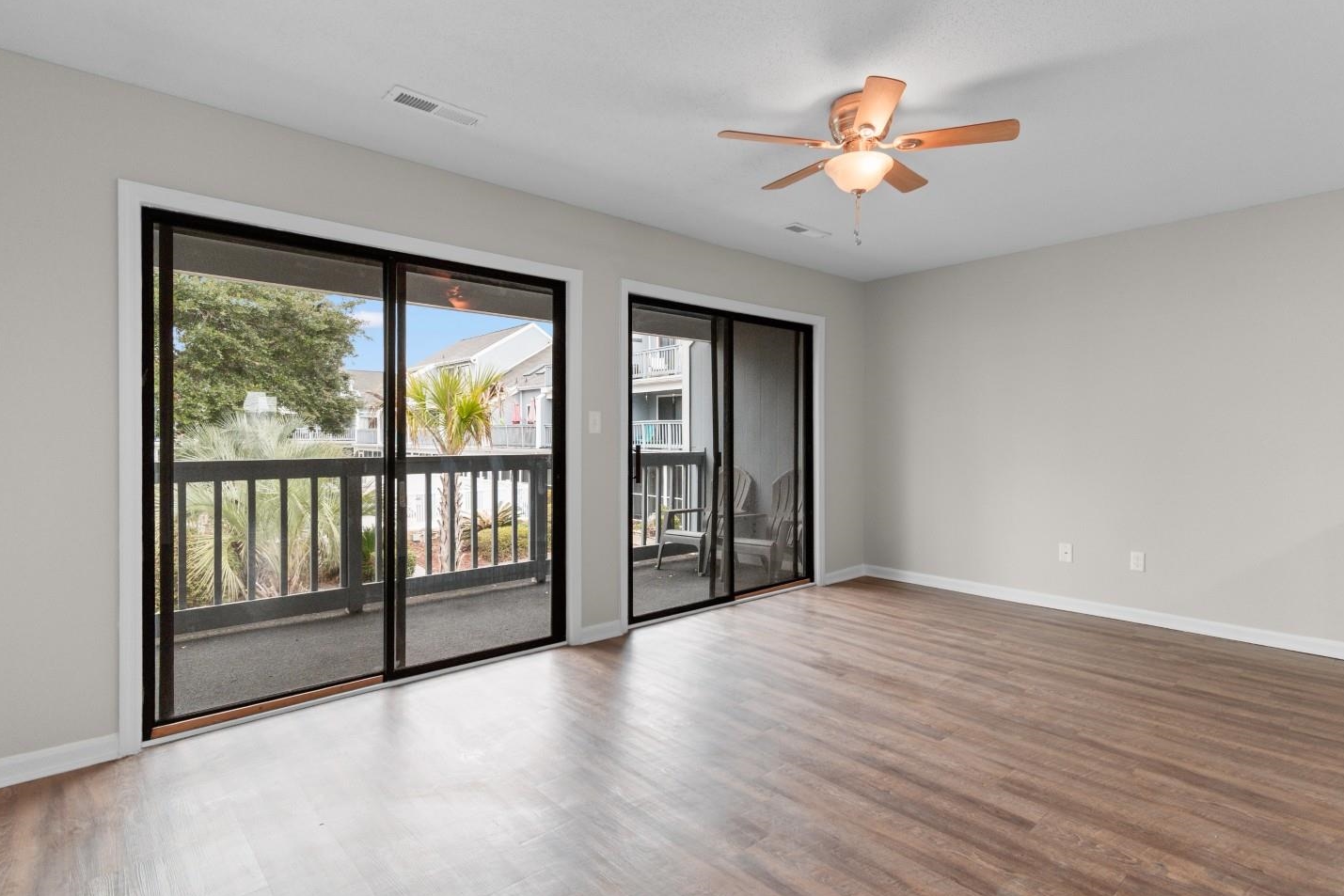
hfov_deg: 93.2
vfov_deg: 70.4
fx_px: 635
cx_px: 705
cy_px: 422
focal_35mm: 17
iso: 100
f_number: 4.5
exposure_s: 1/1.25
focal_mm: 10
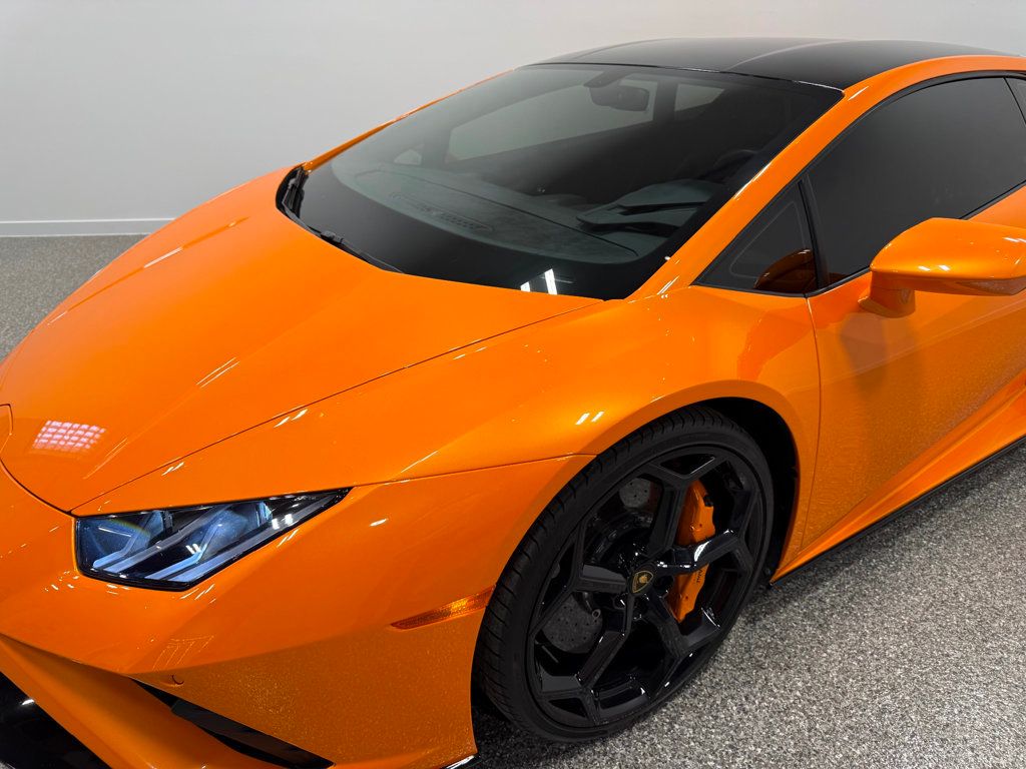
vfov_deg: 56.8
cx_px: 513
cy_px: 384
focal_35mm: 24
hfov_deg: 71.6
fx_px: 711
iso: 64
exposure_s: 1/237
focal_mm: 6.76
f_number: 1.78
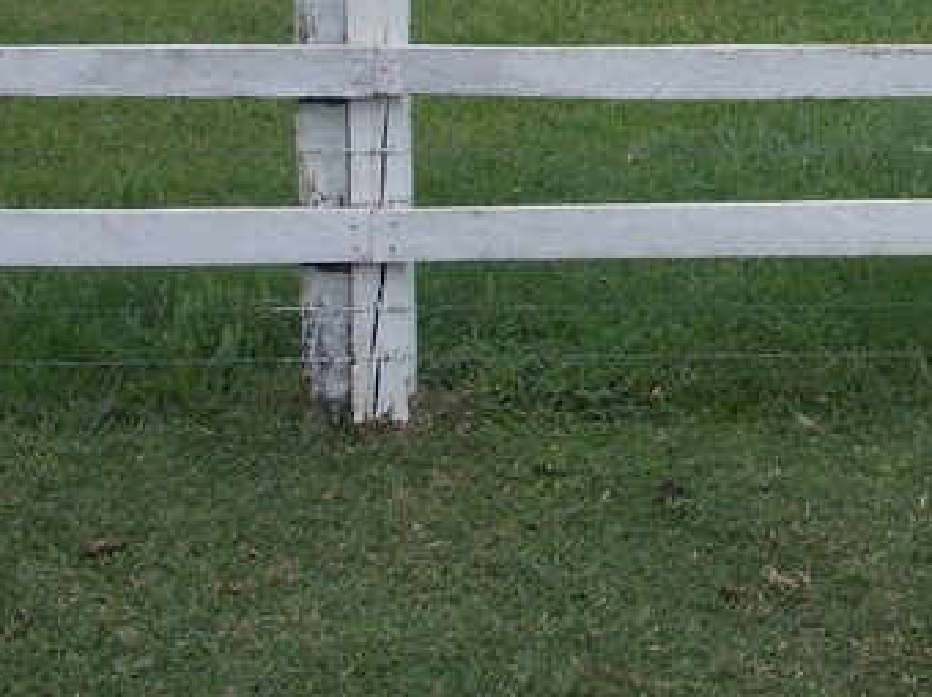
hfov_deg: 19.8
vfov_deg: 14.8
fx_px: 2608
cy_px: -74
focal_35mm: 97
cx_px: 888
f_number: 6.5
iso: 80
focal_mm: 6.1
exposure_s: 1/125
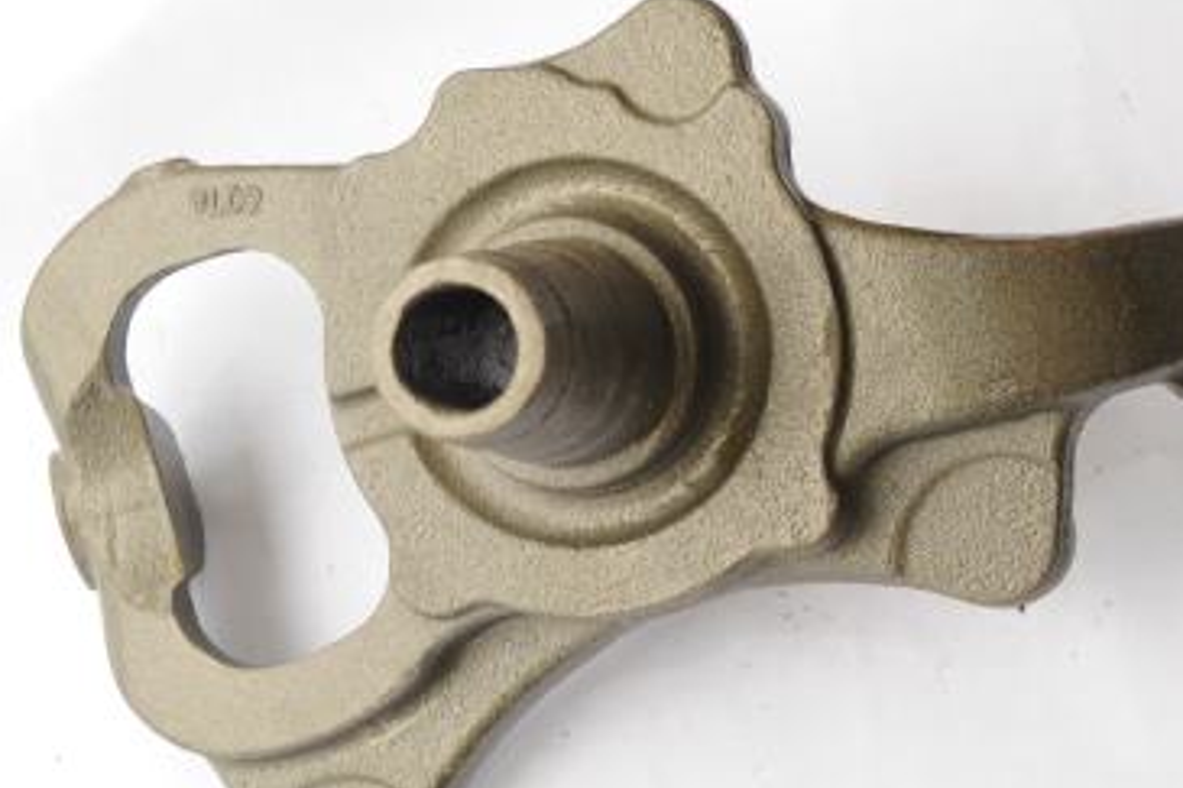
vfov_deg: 11.9
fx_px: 3777
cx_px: 895
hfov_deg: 17.7
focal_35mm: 115
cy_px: 407
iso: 400
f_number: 6.3
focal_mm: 70
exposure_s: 1/60
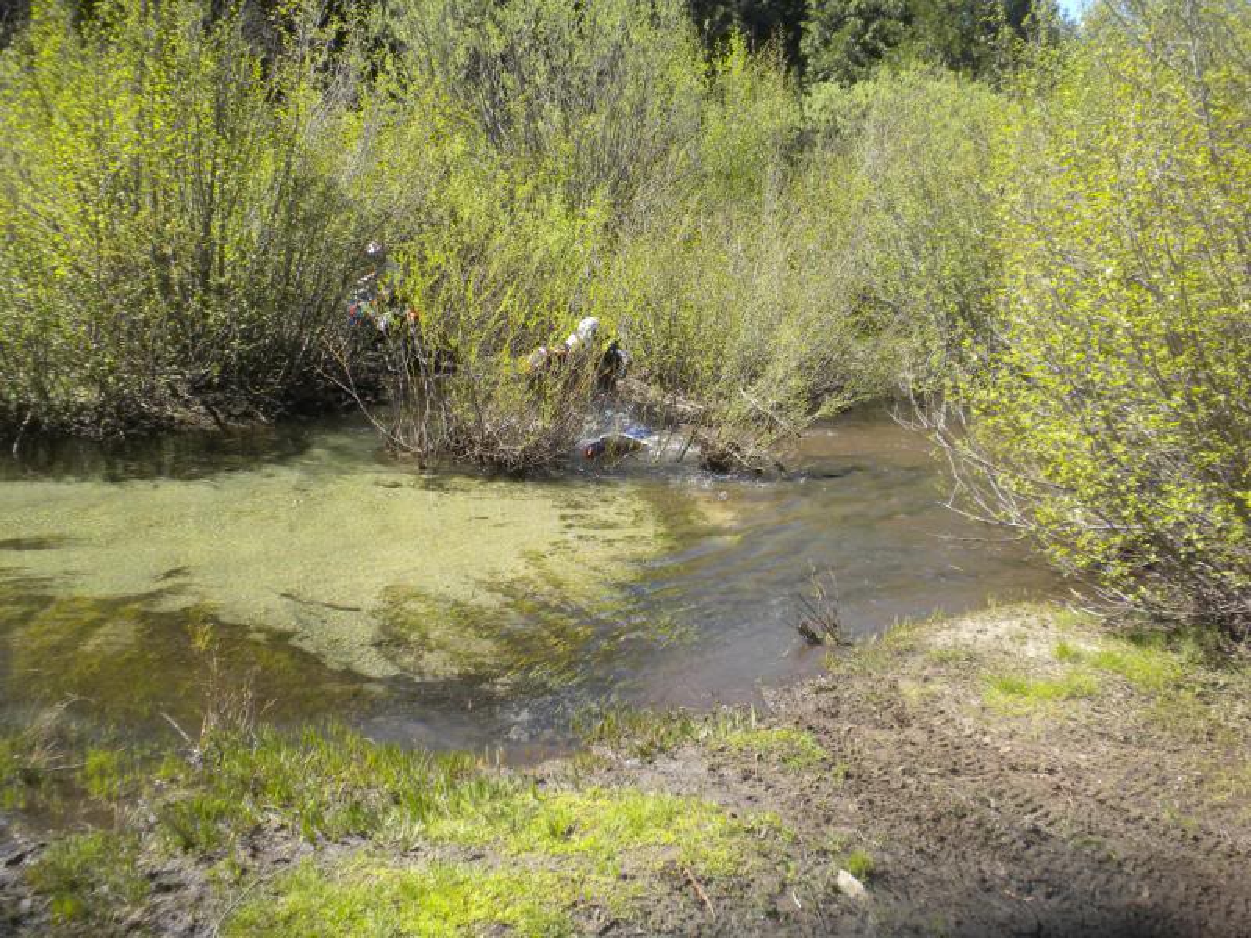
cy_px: 469
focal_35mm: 37
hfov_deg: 50.1
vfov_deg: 38.7
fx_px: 1337
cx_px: 626
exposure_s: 1/280
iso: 64
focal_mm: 6.6
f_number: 3.5
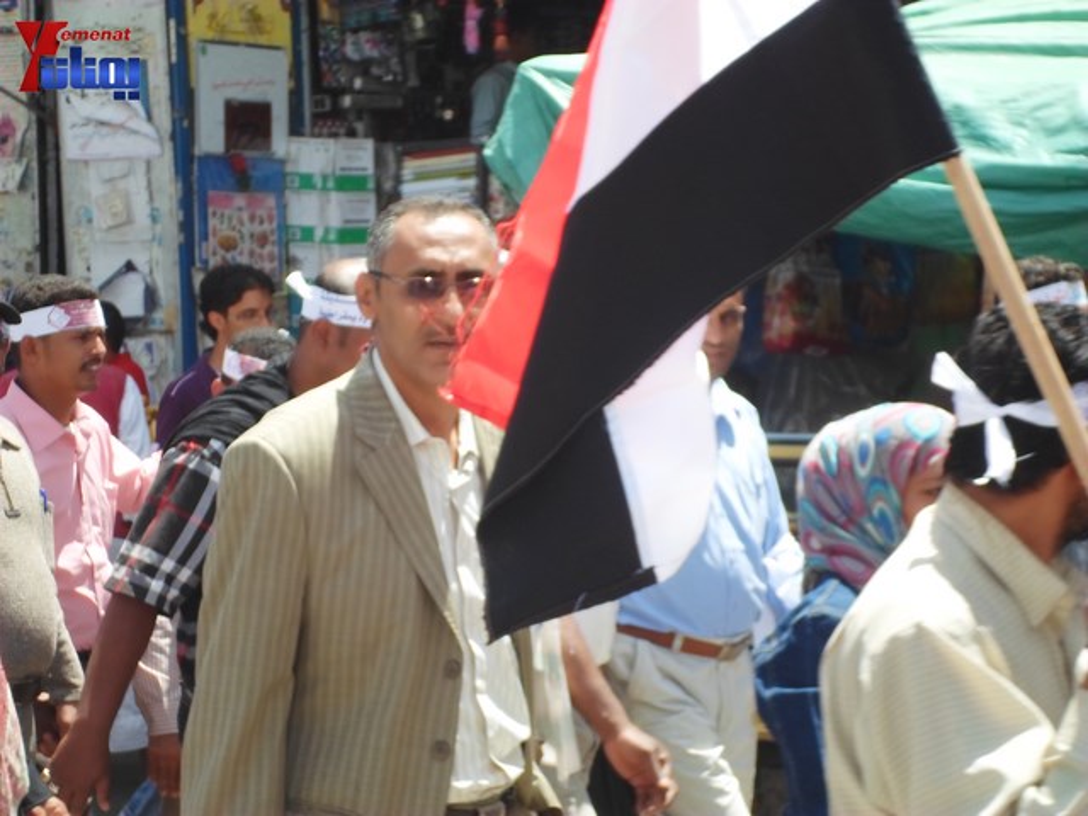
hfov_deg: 15.8
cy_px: 408
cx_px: 544
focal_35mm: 125
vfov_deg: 11.9
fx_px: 3929
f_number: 6.3
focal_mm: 22.5
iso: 80
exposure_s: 1/125
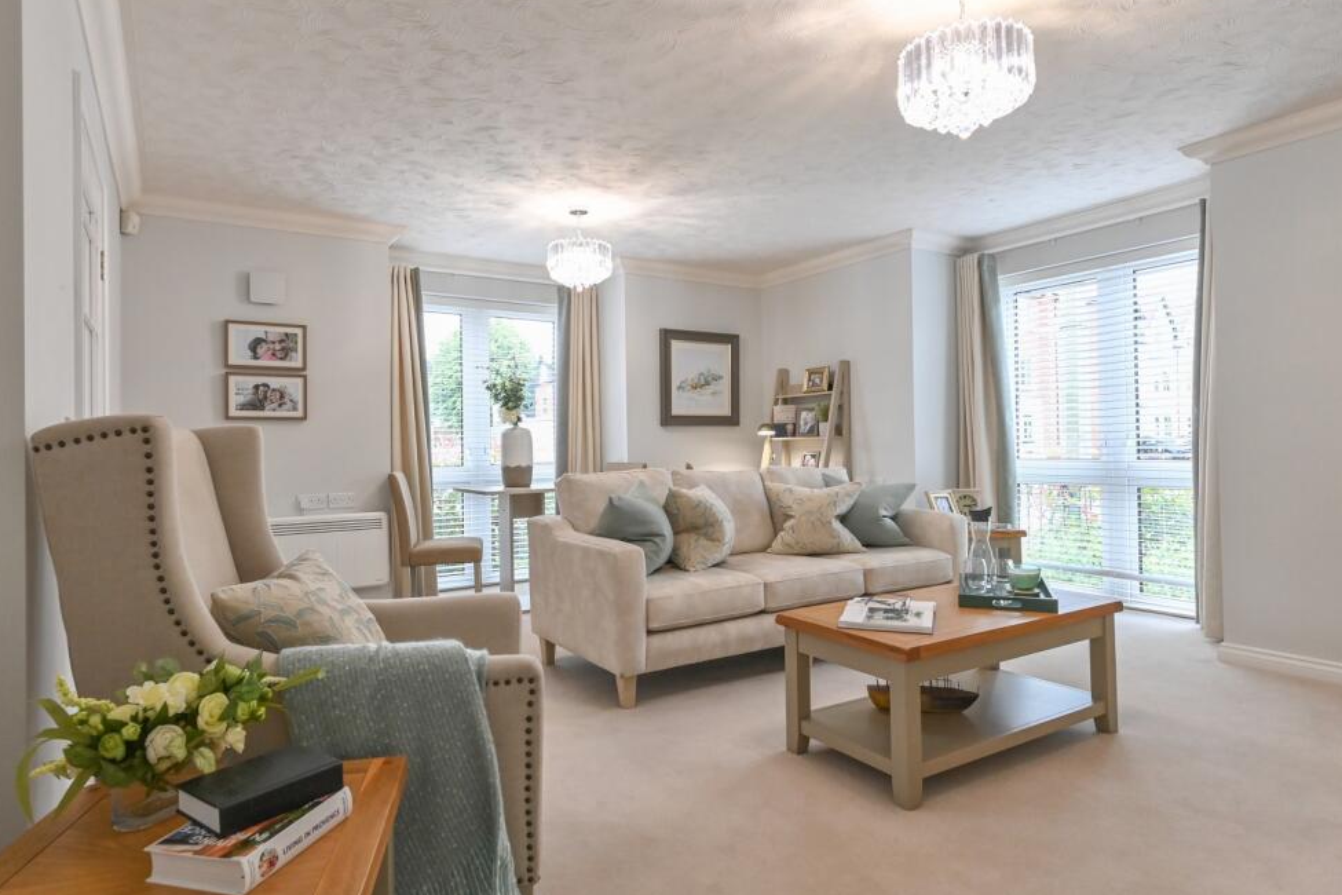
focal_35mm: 21
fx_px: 783
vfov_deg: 59.5
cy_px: 434
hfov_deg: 81.2
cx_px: 651
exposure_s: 1/60
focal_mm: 20
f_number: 13
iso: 5000
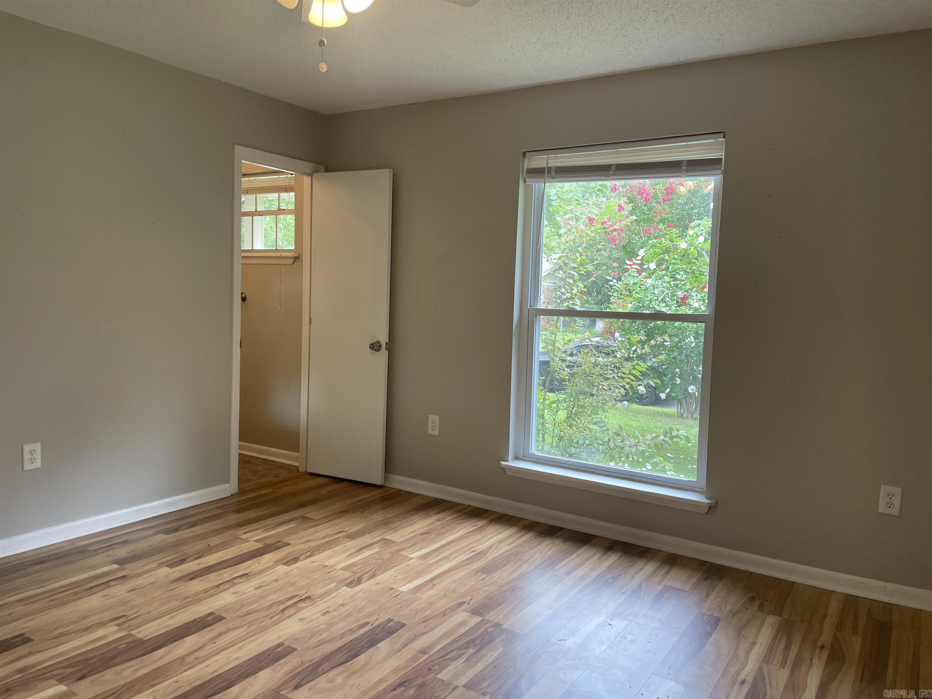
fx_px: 700
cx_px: 466
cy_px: 350
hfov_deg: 67.3
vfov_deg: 53.1
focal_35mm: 26
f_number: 1.6
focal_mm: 4.2
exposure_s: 1/120
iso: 50
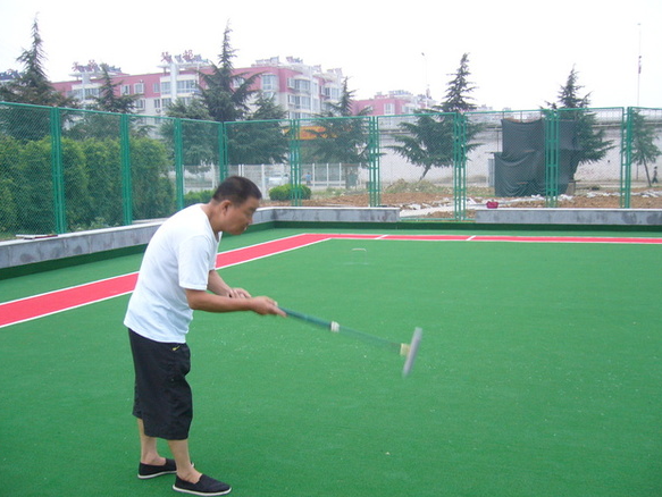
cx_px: 327
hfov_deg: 51.3
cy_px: 244
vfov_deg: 39.7
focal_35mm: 36
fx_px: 689
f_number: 2.8
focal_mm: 5.8
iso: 125
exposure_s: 1/13
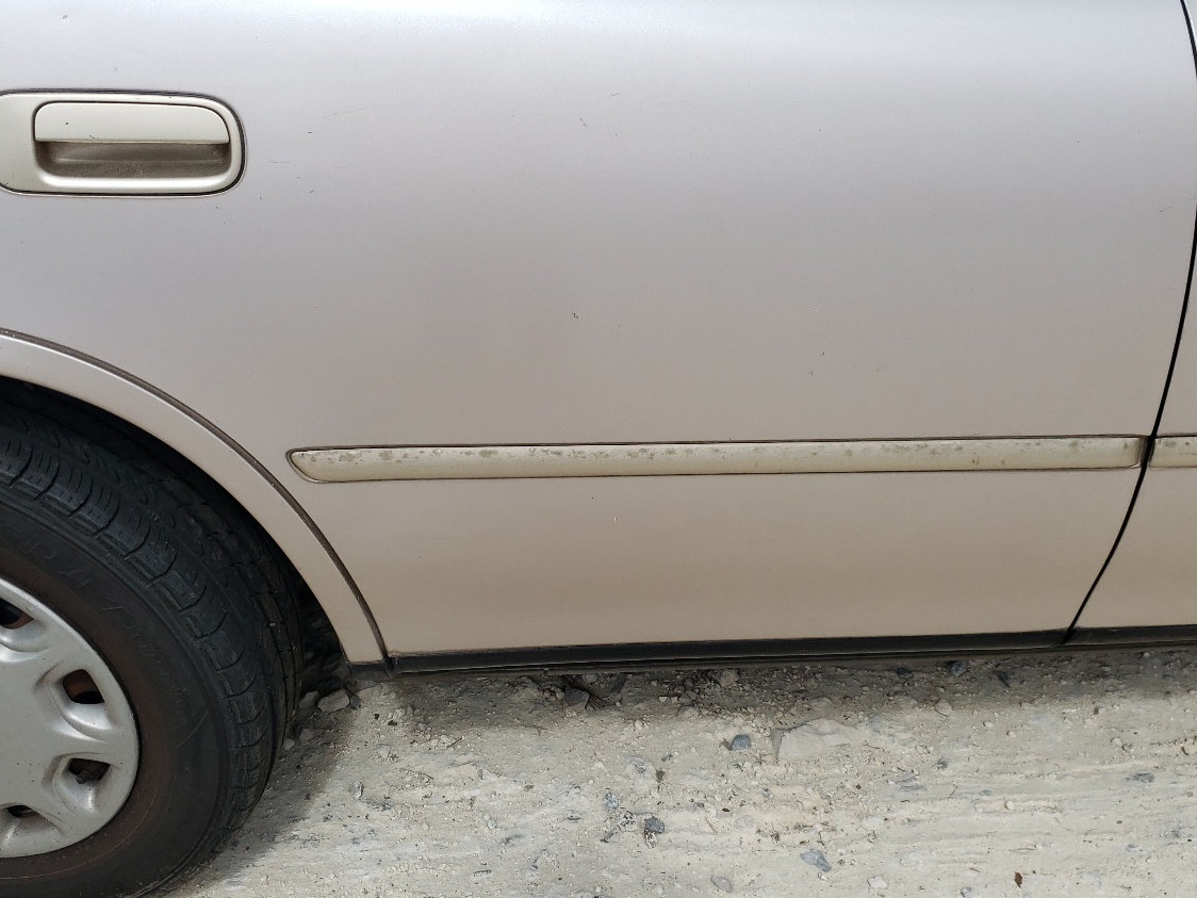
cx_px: 621
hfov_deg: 50.1
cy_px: 415
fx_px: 1279
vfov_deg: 38.6
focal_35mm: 37
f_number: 1.5
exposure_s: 1/3333
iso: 50
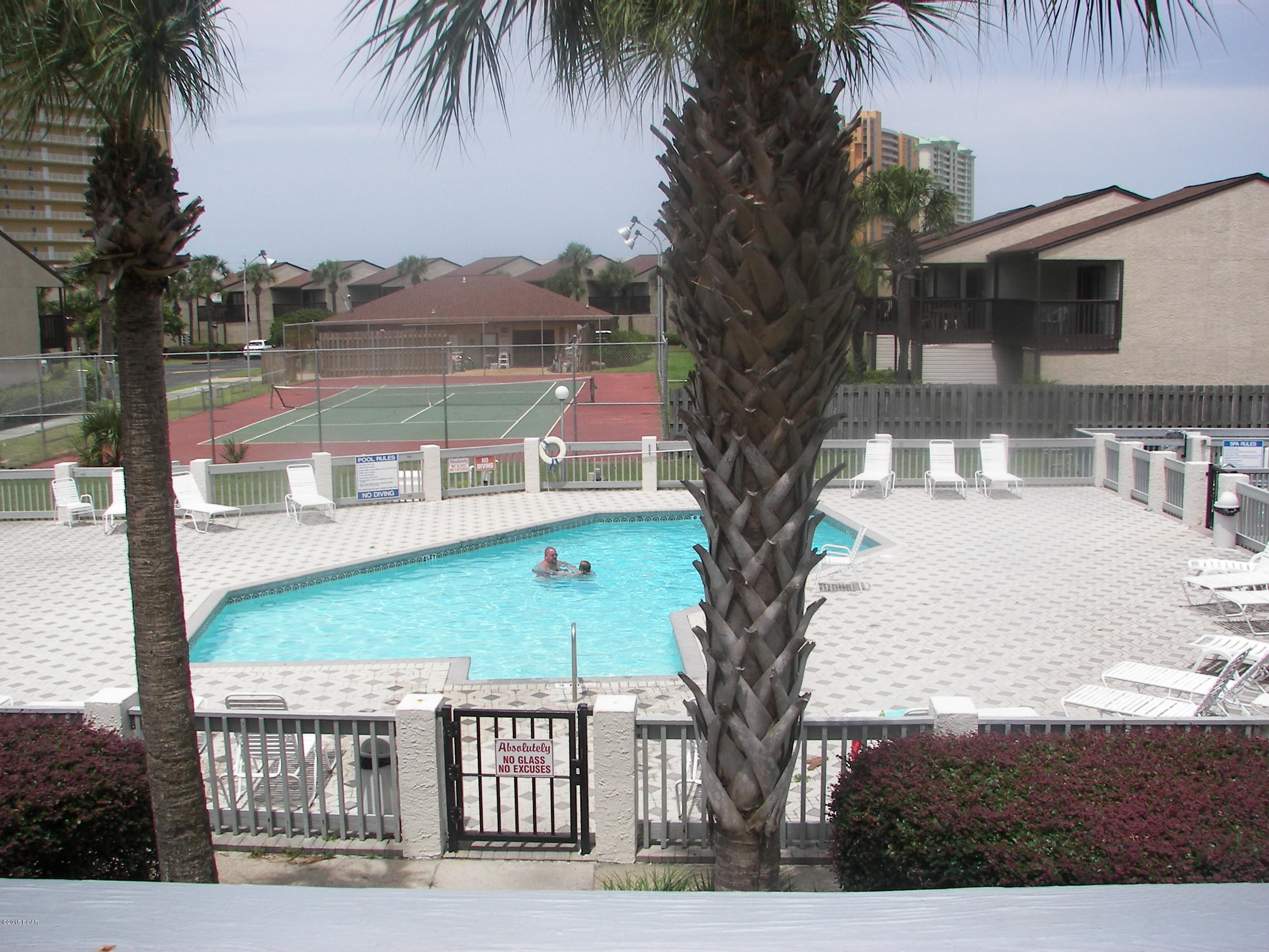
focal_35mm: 36
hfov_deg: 51.4
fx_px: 1320
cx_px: 634
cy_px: 476
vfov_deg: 39.7
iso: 50
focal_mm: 6
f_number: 4
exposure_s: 1/800
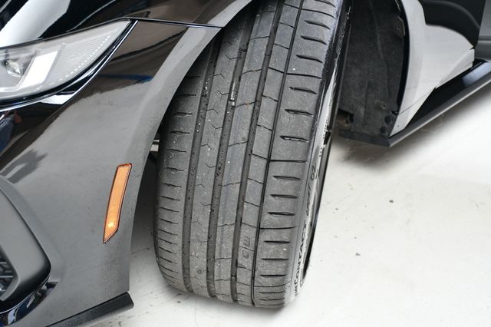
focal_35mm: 67
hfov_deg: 30.1
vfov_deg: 20.3
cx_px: 246
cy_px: 164
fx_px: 913
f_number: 4.5
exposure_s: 1/160
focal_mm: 45
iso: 100
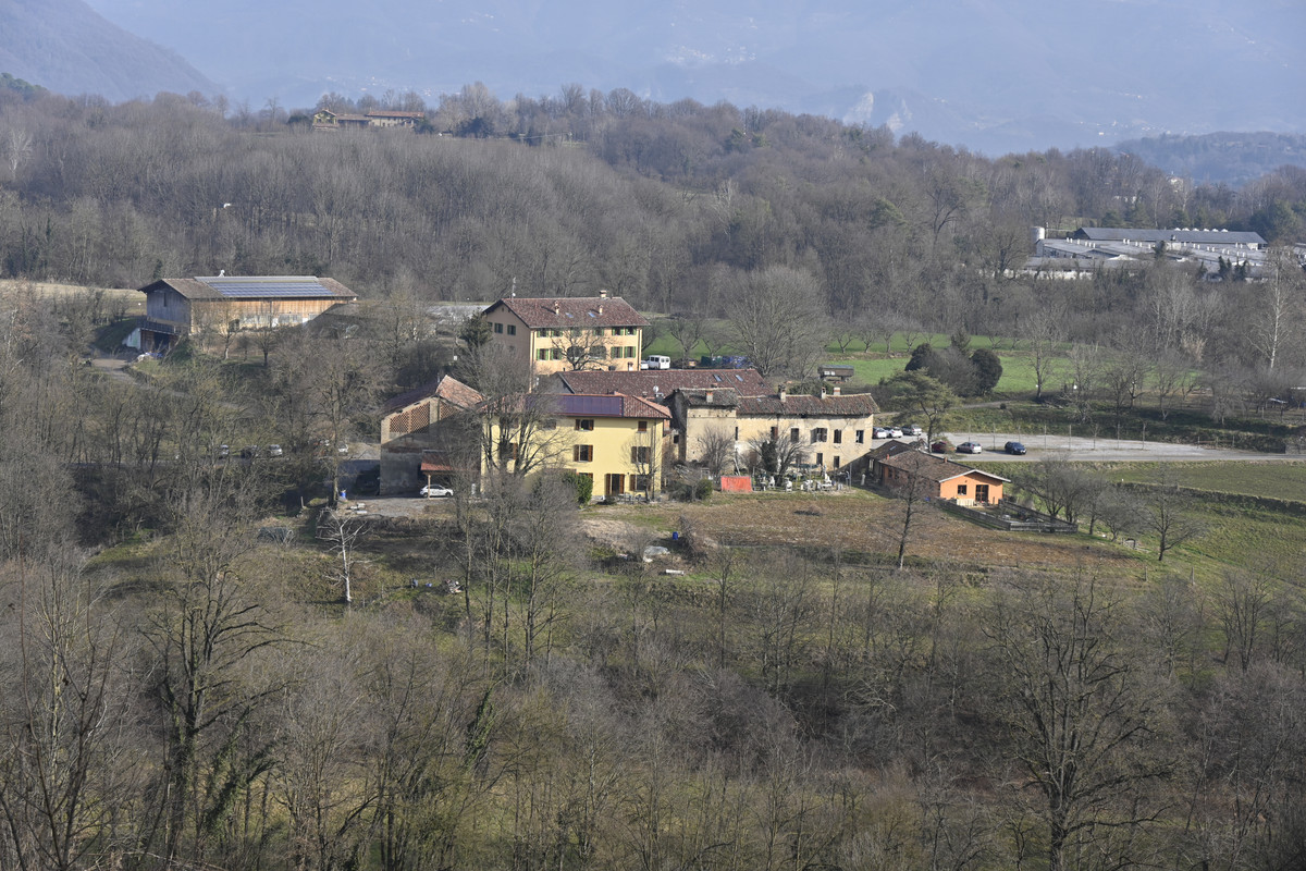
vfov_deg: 19.5
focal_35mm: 70
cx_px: 653
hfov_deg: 28.8
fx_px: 2539
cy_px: 436
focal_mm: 70
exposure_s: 1/200
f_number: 6.3
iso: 200
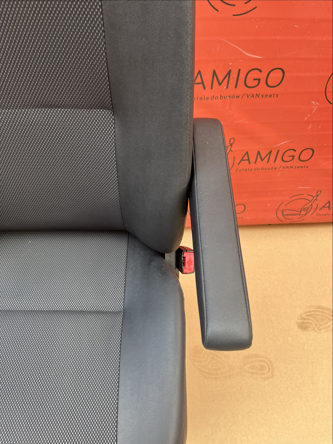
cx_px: 166
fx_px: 333
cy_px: 222
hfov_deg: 53.1
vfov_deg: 67.3
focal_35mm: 26
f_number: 1.6
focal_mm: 5.1
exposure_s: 1/121
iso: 64
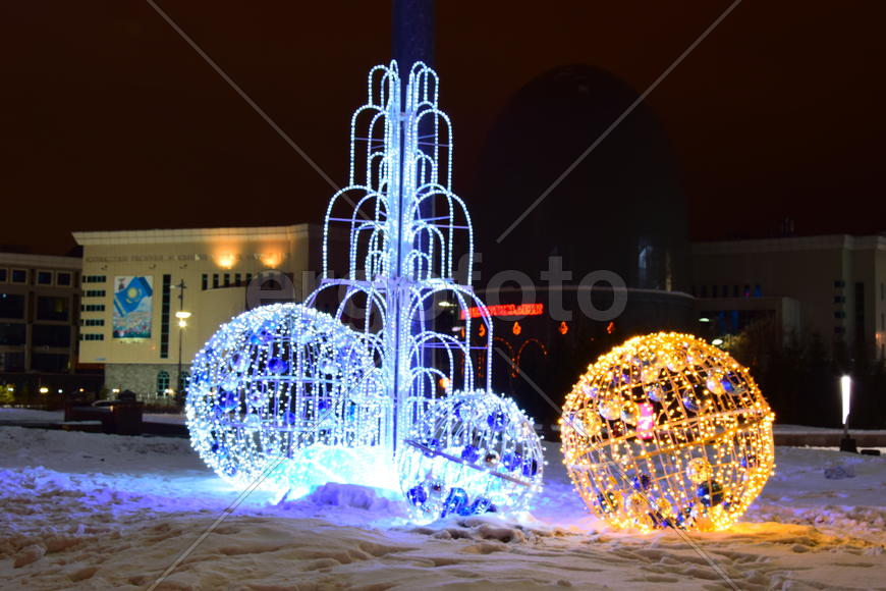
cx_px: 443
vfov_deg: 26.5
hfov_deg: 38.9
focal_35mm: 51
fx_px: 1255
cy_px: 296
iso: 100
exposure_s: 2.5
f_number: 11
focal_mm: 34
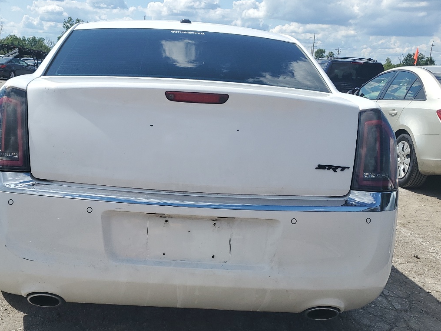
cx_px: 156
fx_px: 522
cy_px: 224
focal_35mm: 41
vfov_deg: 34.8
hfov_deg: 45.3
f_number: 1.5
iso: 50
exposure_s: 1/5000
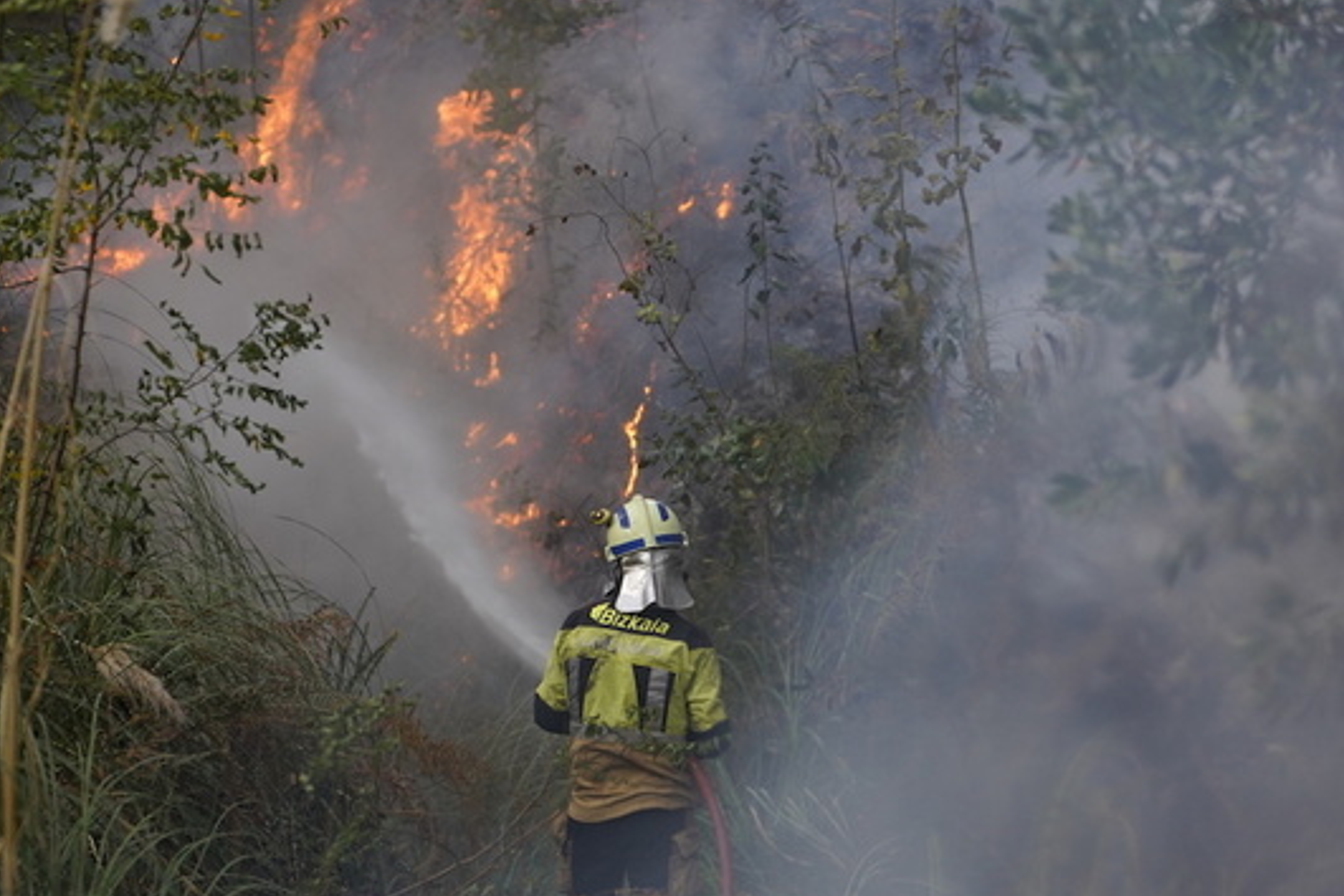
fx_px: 10826
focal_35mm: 290
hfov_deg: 7.1
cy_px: 519
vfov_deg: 4.7
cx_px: 643
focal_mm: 212
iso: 1000
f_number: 5.6
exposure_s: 1/500
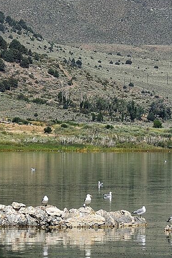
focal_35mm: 445
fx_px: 3185
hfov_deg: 3.1
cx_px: 96
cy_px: -72
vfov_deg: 4.6
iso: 100
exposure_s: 1/50
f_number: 11
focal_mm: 70
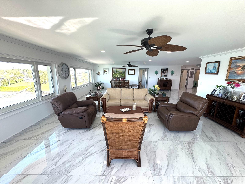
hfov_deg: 102.1
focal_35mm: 14
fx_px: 99
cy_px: 92
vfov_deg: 85.7
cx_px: 122
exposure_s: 1/120
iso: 80
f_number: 2.2
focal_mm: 2.22
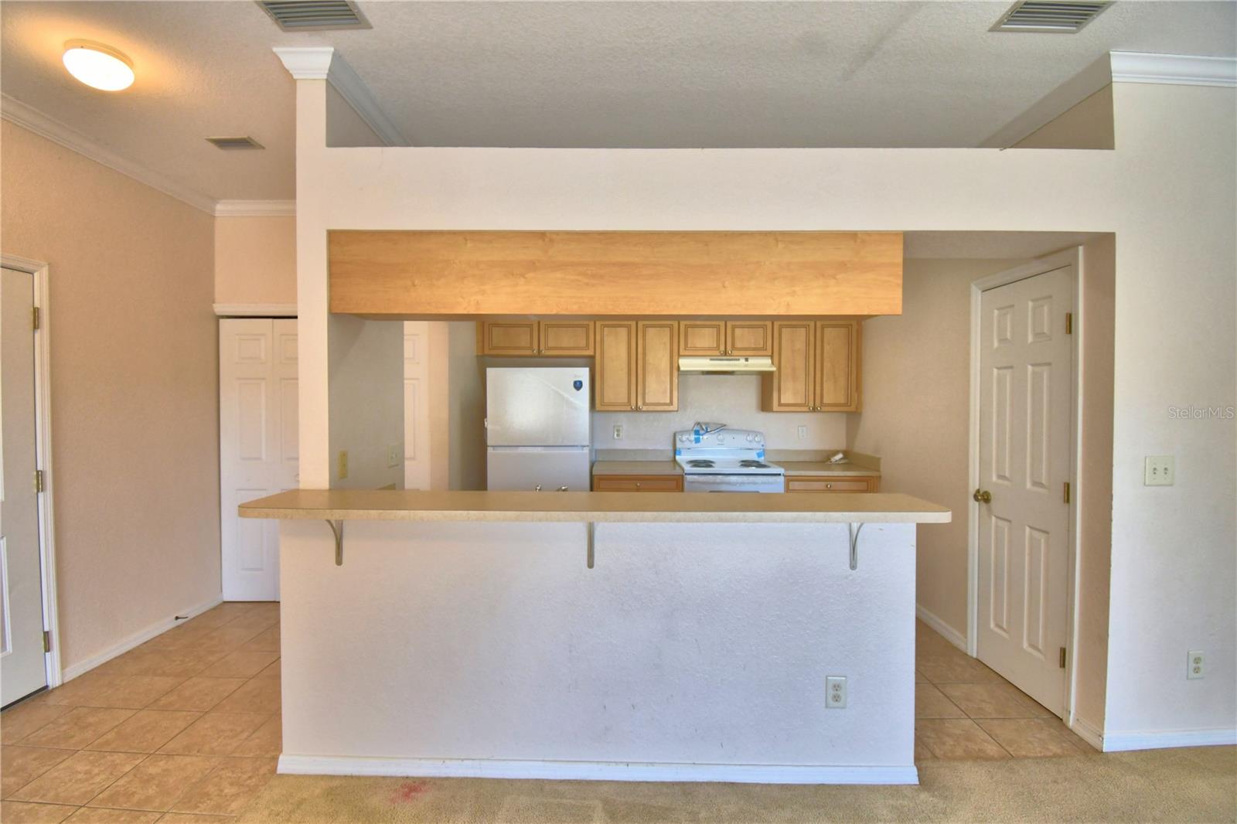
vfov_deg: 77.3
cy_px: 412
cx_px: 618
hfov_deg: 100.4
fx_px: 515
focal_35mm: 15
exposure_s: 1/80
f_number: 4.5
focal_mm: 10
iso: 400
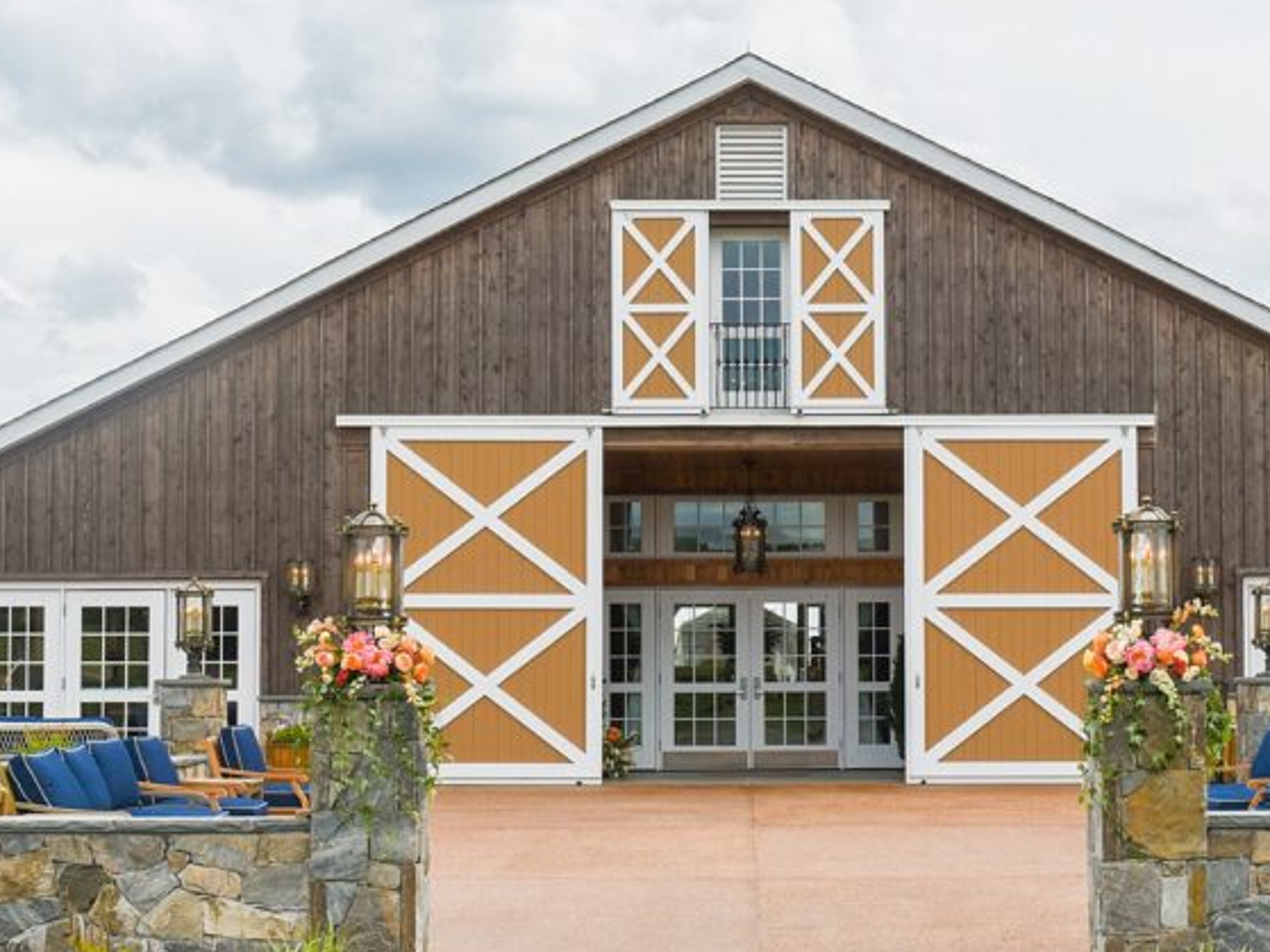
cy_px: 536
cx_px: 786
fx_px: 2458
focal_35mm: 67
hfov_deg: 28.9
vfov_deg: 21.9
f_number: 6.3
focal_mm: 38
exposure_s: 1/1000
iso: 250
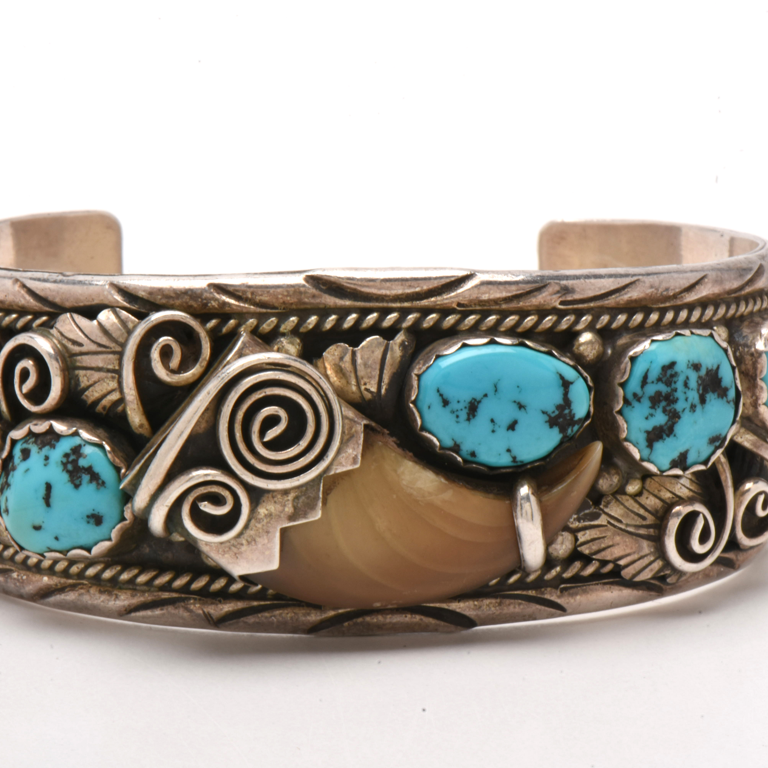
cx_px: 379
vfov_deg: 10.7
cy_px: 384
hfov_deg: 10.7
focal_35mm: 163
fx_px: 4082
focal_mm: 85
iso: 200
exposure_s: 1/100
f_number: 36
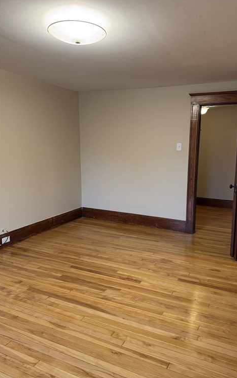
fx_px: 268
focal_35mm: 26
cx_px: 134
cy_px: 188
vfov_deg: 70.4
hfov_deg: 47.5
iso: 160
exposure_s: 1/60
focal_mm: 6.76
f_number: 1.78
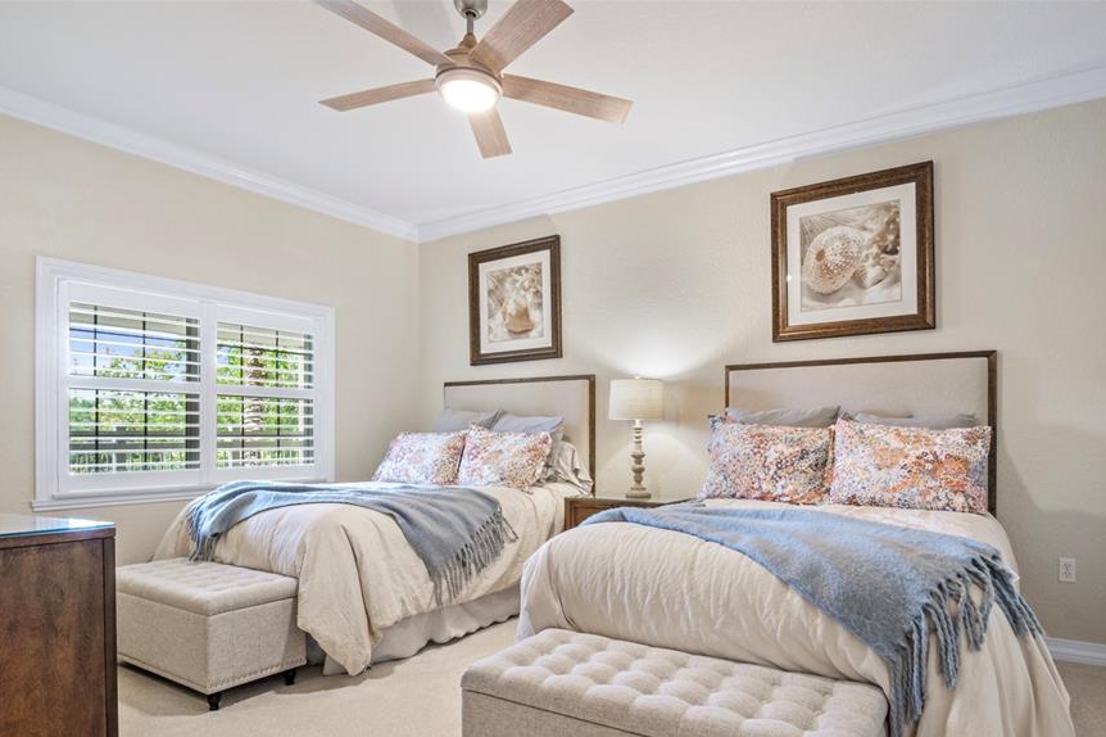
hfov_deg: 84.6
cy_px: 437
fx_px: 602
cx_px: 638
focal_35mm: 20
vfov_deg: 62.5
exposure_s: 2.5
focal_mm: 11
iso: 100
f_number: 9
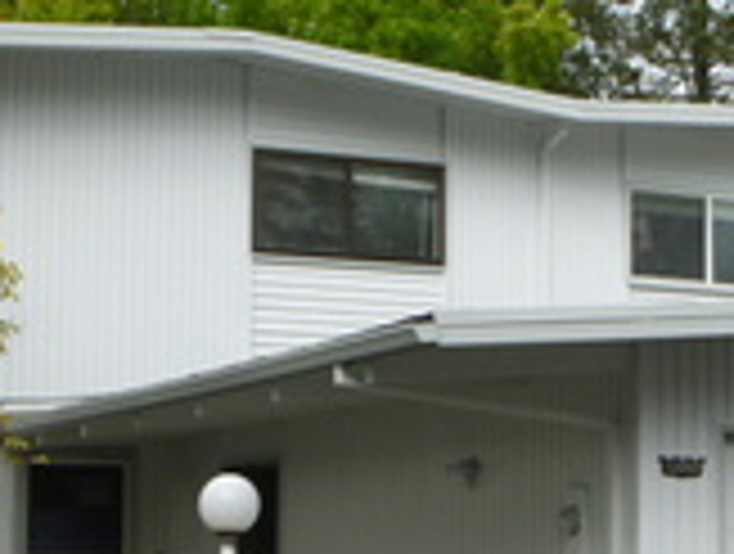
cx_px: 504
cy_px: 392
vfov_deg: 17.0
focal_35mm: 87
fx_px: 1849
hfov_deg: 22.3
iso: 100
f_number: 3.7
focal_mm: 7.4
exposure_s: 1/250
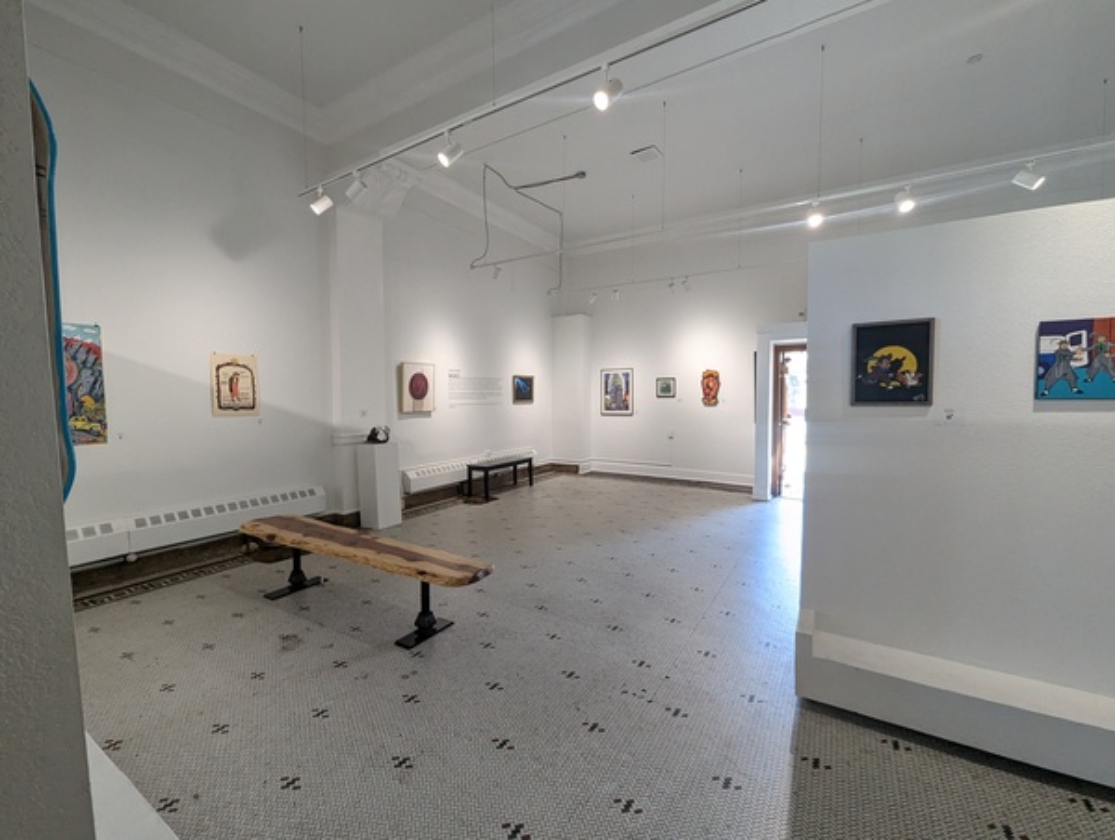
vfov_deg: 90.1
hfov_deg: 106.1
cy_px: 420
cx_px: 558
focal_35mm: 13
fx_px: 419
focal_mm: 1.95
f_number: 2.2
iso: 263
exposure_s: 1/120
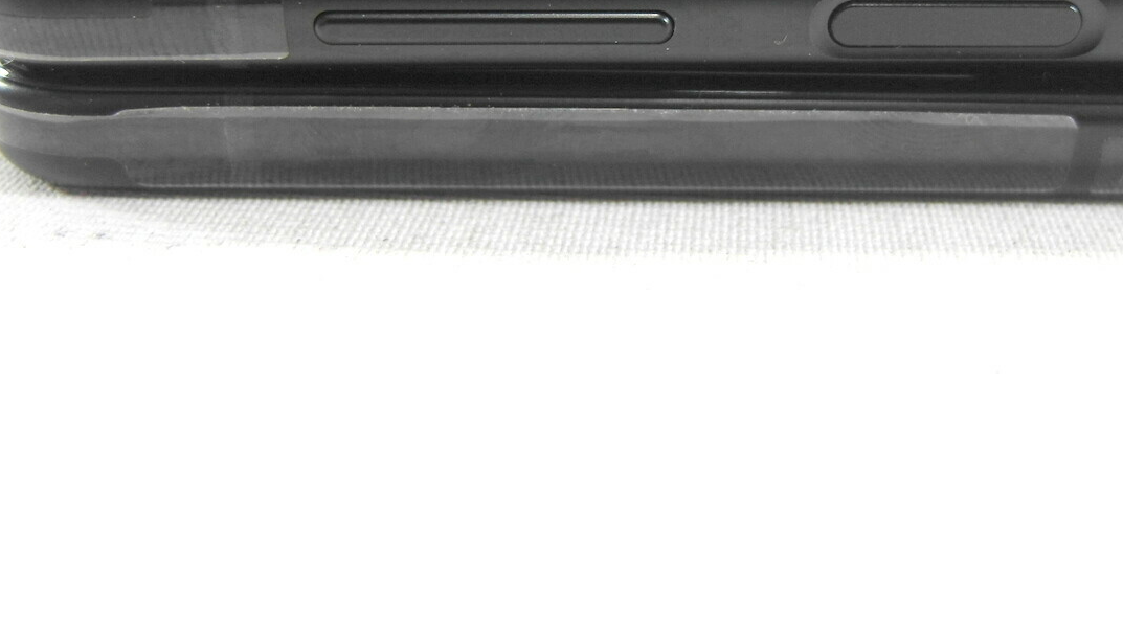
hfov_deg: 50.9
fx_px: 1161
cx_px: 721
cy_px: 39
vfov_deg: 28.9
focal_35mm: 39
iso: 80
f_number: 1.8
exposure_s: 1/90
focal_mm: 5.2
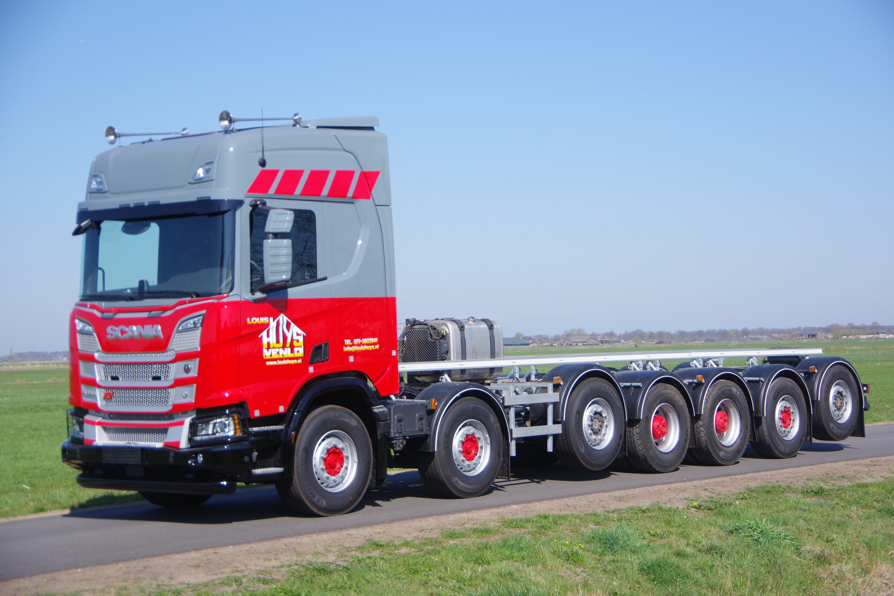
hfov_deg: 28.1
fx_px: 1788
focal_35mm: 72
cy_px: 298
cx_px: 447
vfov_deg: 18.9
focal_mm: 48
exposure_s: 1/1000
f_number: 5
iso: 200
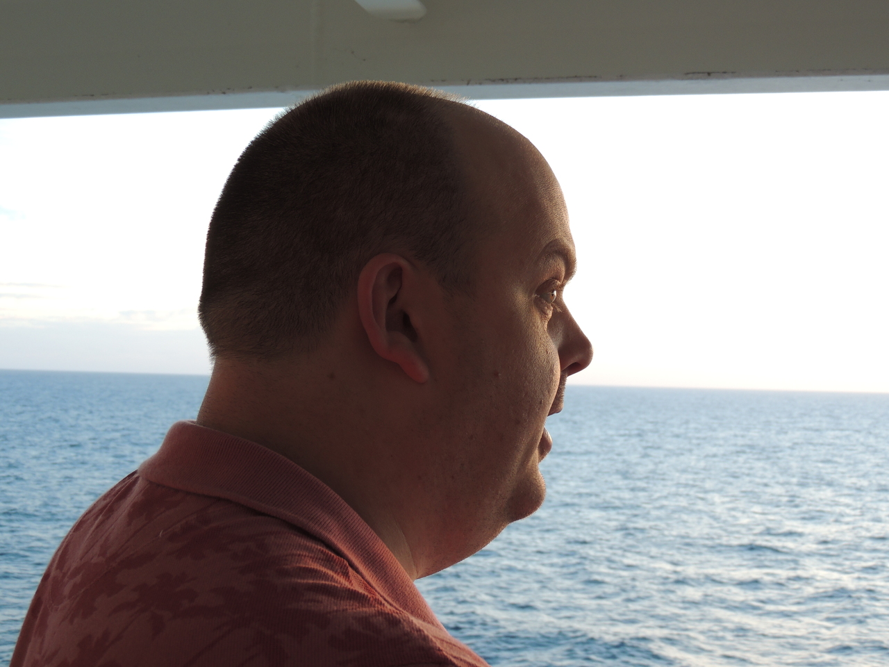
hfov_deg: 38.2
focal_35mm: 50
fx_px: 1284
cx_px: 444
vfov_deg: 29.1
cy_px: 334
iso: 110
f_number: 3.6
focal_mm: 8.9
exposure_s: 1/50
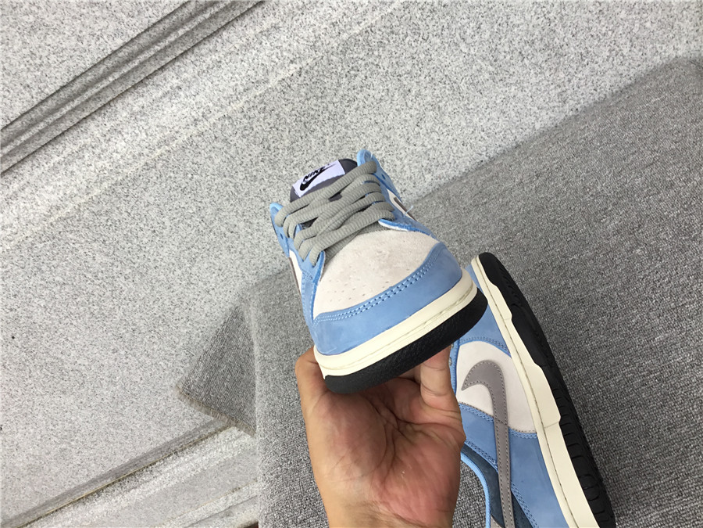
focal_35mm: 31
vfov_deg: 45.4
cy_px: 264
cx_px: 352
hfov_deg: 58.4
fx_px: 630
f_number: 2.4
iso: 32
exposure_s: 1/50
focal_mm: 3.3
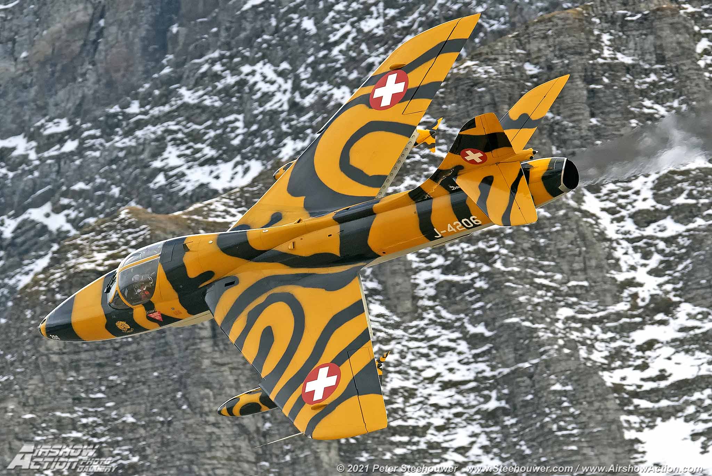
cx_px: 356
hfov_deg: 4.3
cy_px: 238
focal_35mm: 480
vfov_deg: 2.9
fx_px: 9498
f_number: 6.3
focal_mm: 400
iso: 800
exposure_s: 1/3200
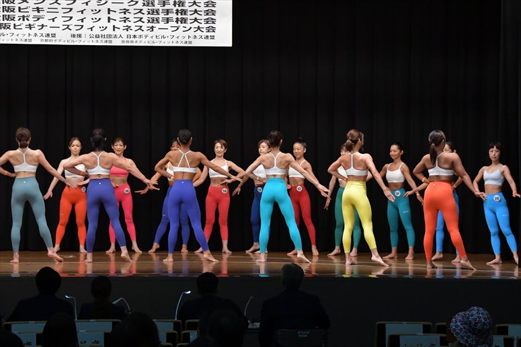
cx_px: 260
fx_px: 1475
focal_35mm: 102
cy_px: 174
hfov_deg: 20.0
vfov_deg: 13.4
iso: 4000
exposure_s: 1/400
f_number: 5.6
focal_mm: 68
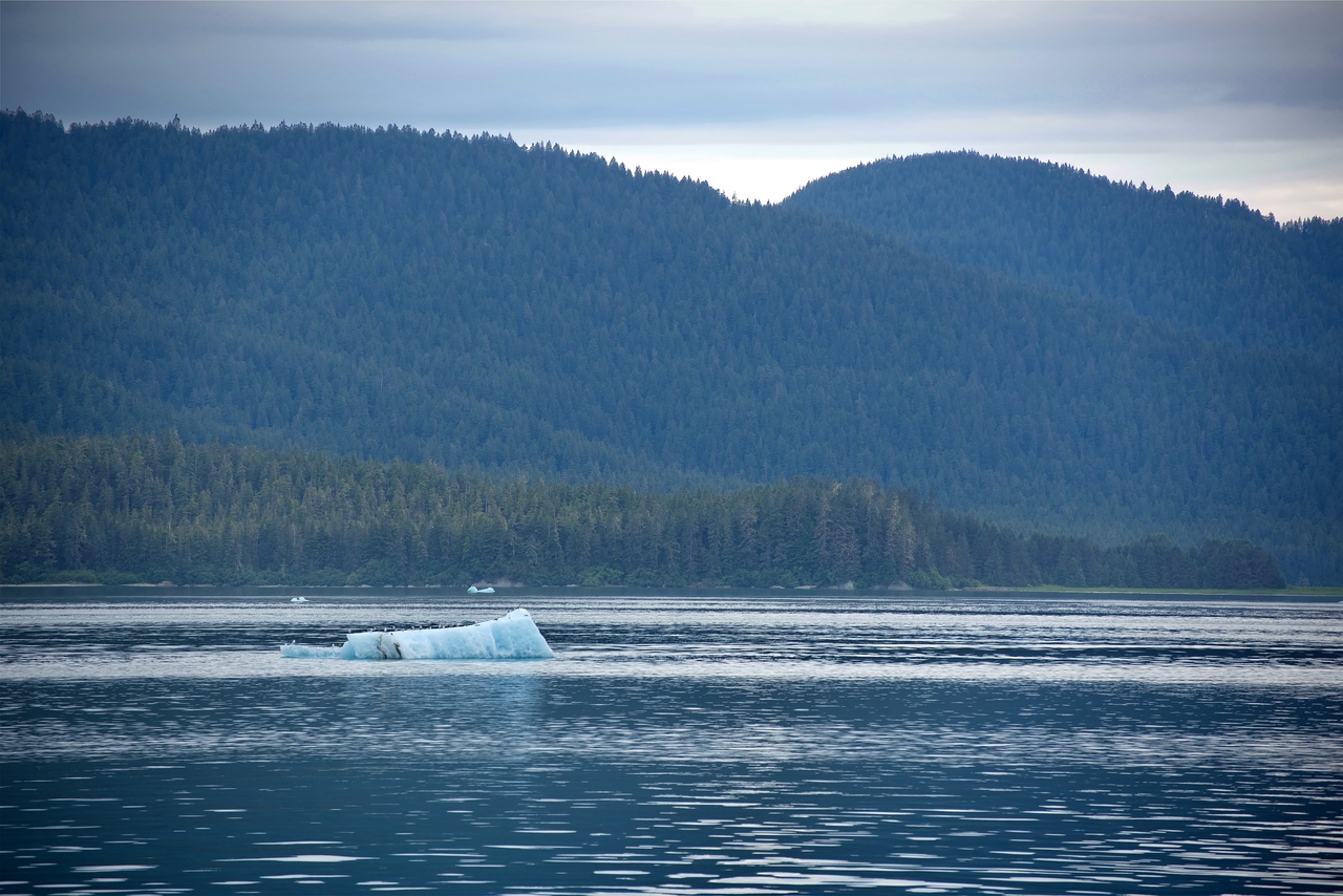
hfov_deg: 12.4
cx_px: 672
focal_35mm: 165
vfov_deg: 8.3
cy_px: 448
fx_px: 6156
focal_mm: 165
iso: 100
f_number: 5
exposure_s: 1/400
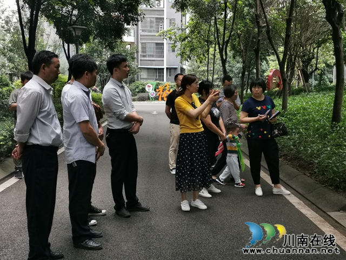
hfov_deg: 42.9
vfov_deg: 32.9
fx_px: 440
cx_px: 173
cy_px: 130
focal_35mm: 44
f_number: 1.8
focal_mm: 5.58
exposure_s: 1/100
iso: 160
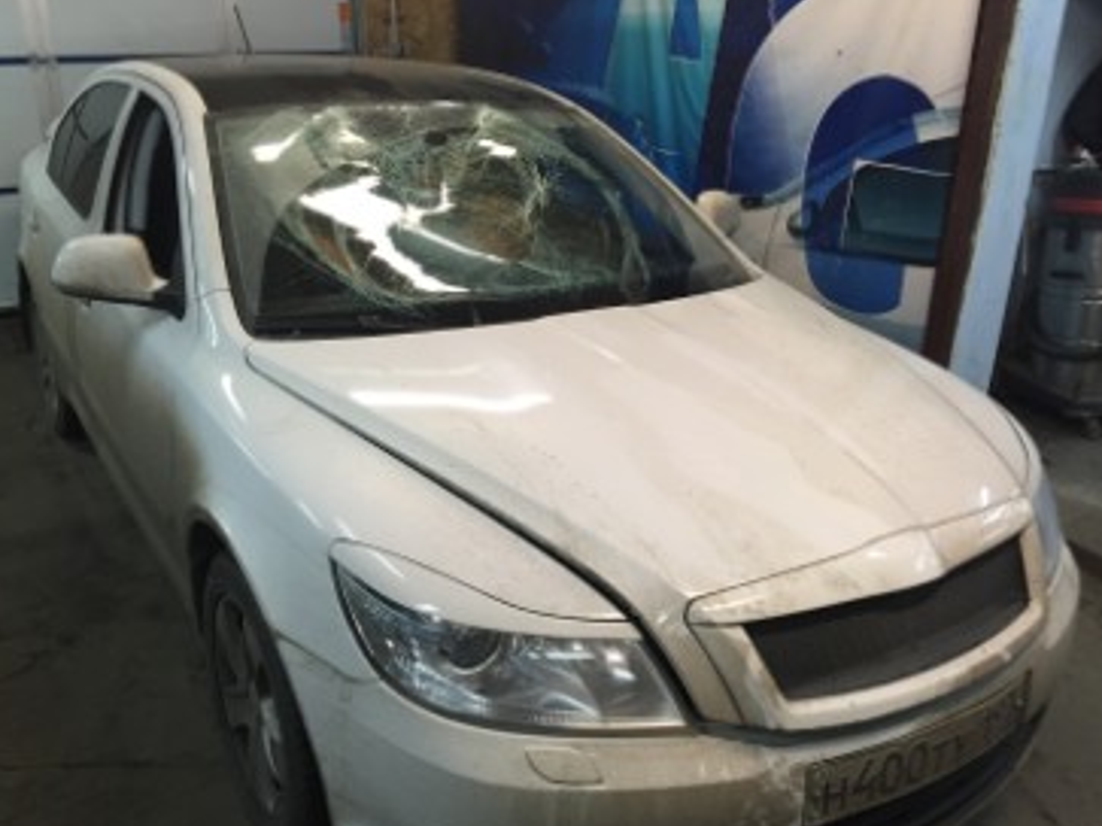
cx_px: 522
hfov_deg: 56.8
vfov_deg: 44.1
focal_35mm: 32
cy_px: 449
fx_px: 1018
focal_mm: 4.15
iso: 100
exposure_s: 1/33
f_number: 2.2
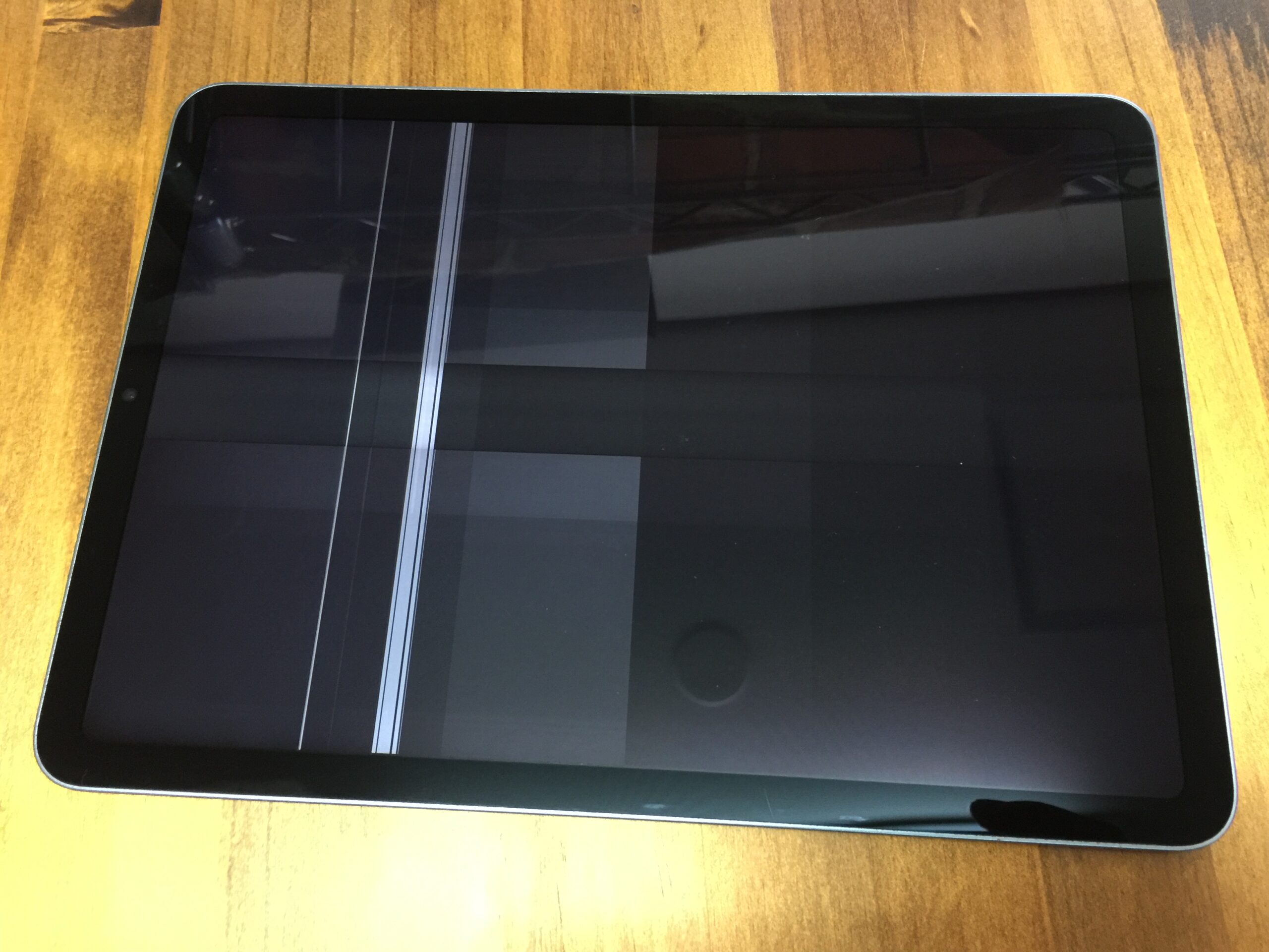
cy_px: 476
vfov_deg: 48.2
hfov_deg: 61.7
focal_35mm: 29
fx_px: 1063
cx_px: 634
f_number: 2.2
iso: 125
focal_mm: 4.15
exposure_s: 1/8
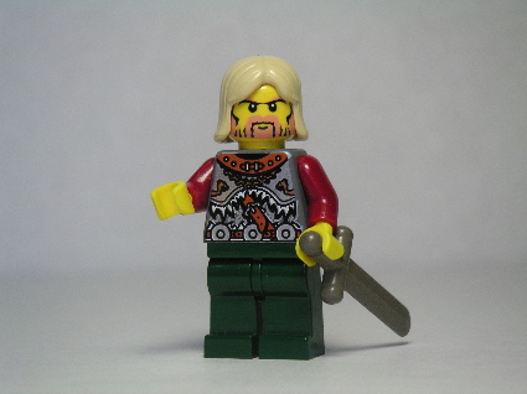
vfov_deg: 13.8
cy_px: 197
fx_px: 1628
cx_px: 264
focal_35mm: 107
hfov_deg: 18.4
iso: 80
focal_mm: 16.5
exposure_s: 1/90
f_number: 3.6
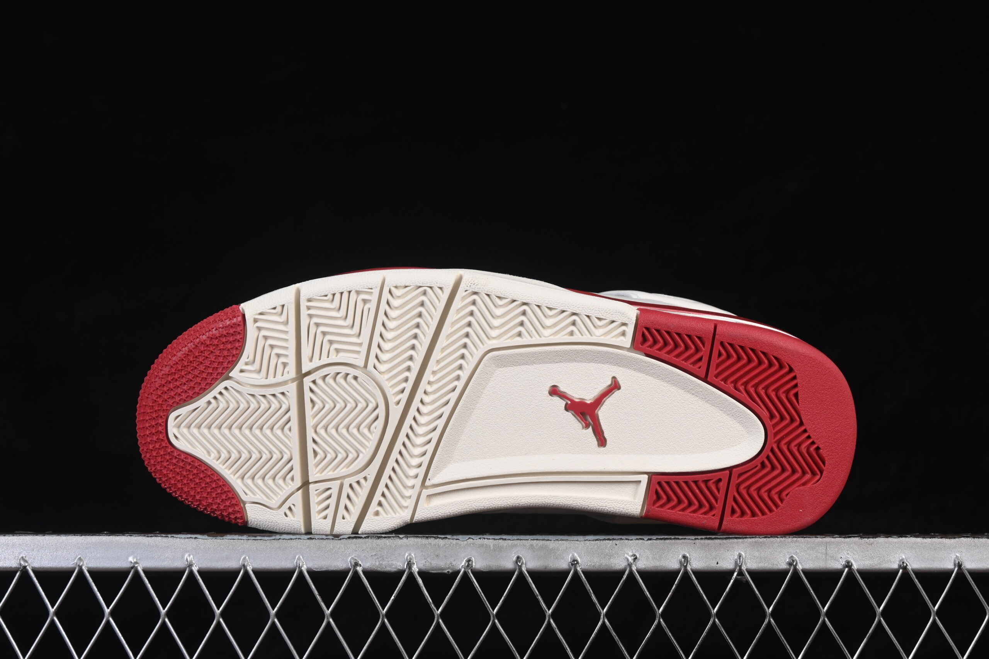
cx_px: 494
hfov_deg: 27.0
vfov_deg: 18.2
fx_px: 2060
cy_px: 330
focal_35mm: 75
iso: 160
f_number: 8
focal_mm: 50
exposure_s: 1/80
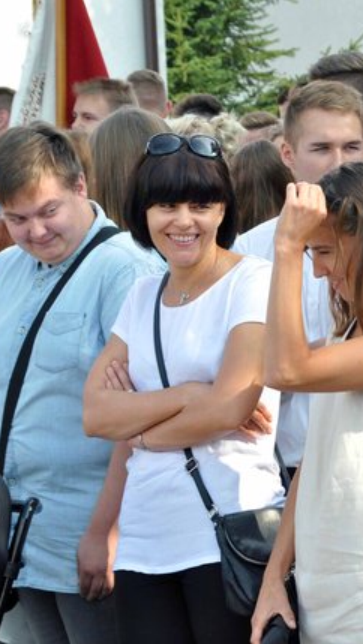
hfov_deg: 6.4
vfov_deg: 11.3
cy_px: 322
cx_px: 399
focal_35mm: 190
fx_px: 3250
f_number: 11
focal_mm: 80
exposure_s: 1/400
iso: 800
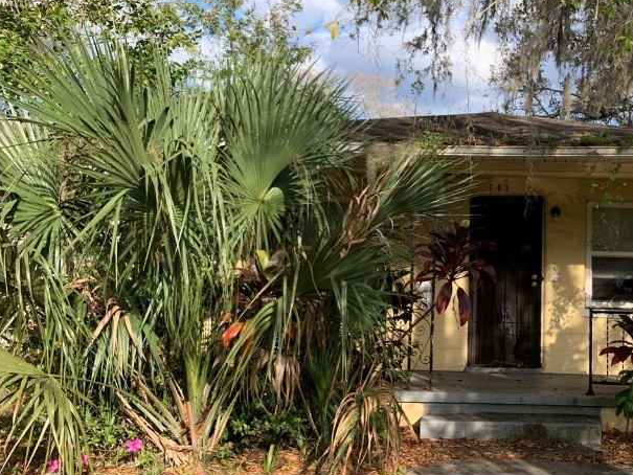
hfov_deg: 41.0
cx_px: 515
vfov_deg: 32.9
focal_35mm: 44
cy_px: 221
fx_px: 805
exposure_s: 1/616
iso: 25
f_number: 1.8
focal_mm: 4.25
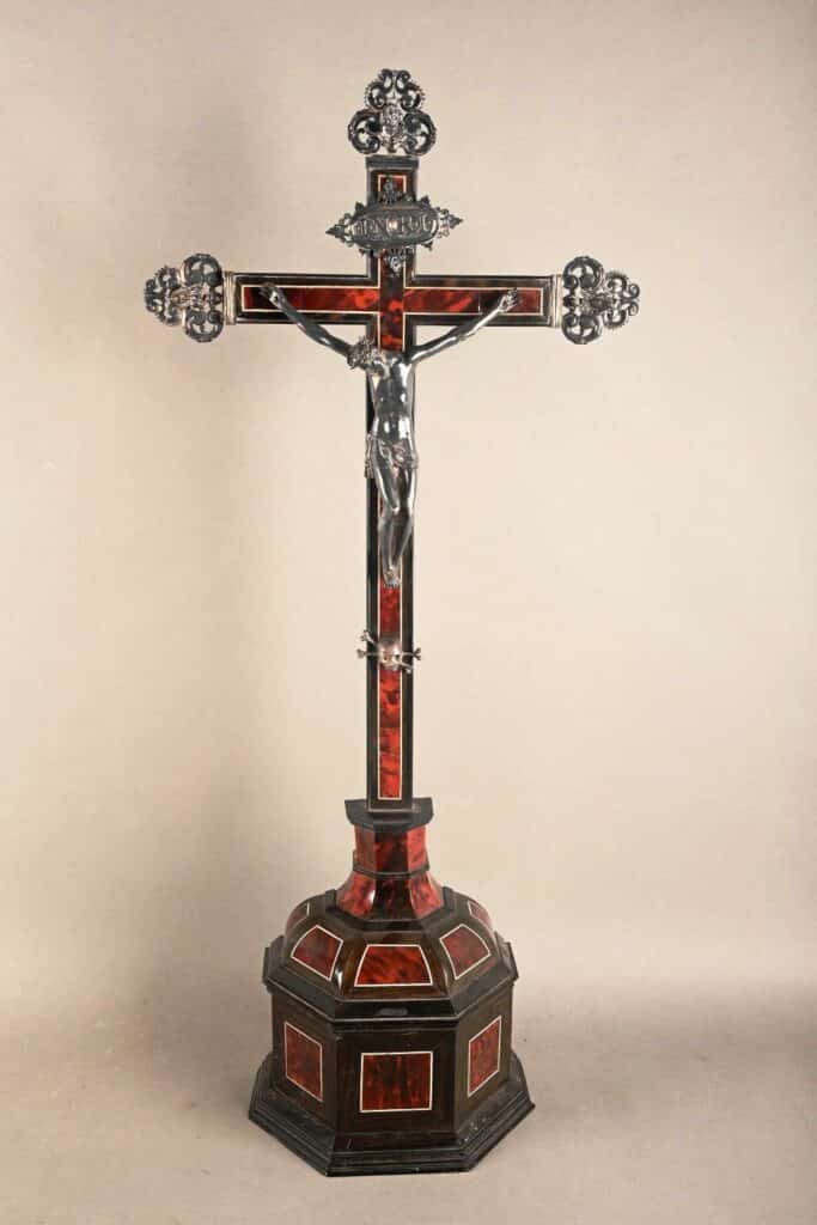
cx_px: 408
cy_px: 612
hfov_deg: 36.0
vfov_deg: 51.9
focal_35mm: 37
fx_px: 1259
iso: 100
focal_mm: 37
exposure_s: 1/200
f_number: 10
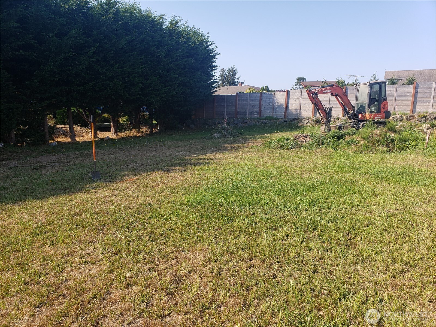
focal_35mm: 26
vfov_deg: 53.1
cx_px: 218
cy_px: 164
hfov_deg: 67.3
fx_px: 327
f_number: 2.4
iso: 50
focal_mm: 4.3
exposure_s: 1/768
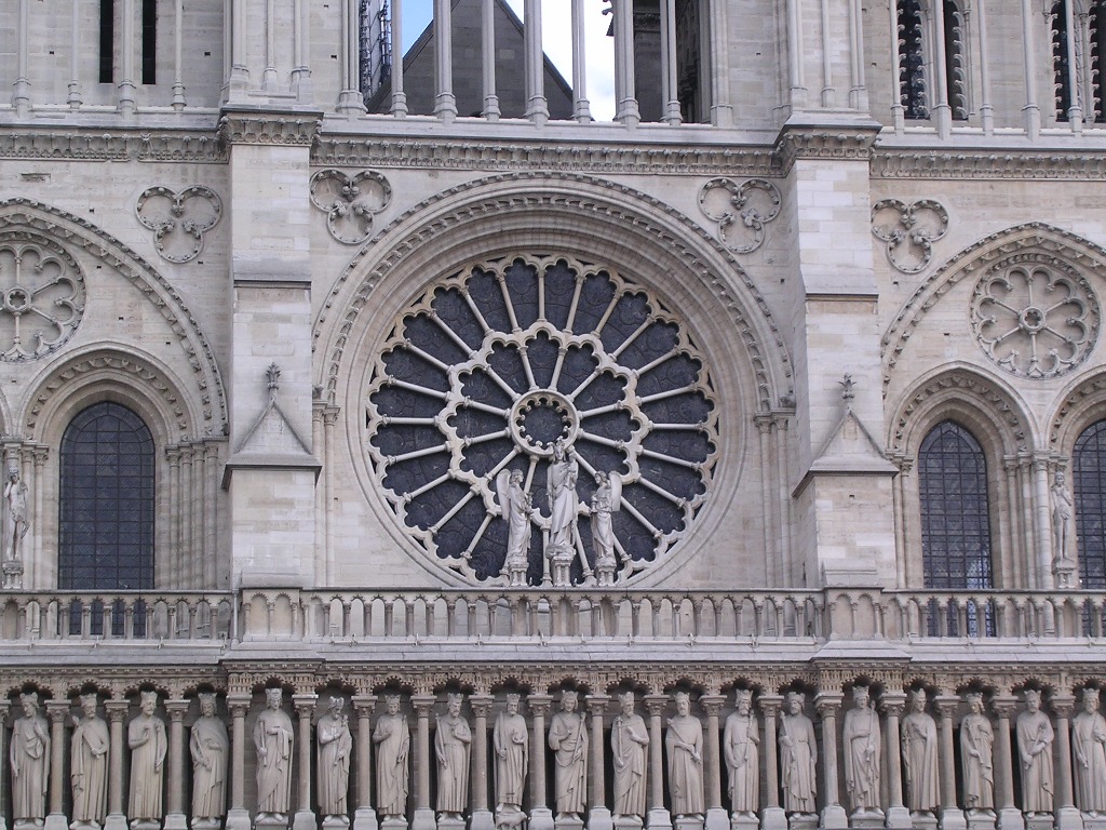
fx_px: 3674
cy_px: 415
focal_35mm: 115
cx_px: 553
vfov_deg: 12.9
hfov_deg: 17.1
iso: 100
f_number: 4.9
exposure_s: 1/174
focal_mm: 17.4
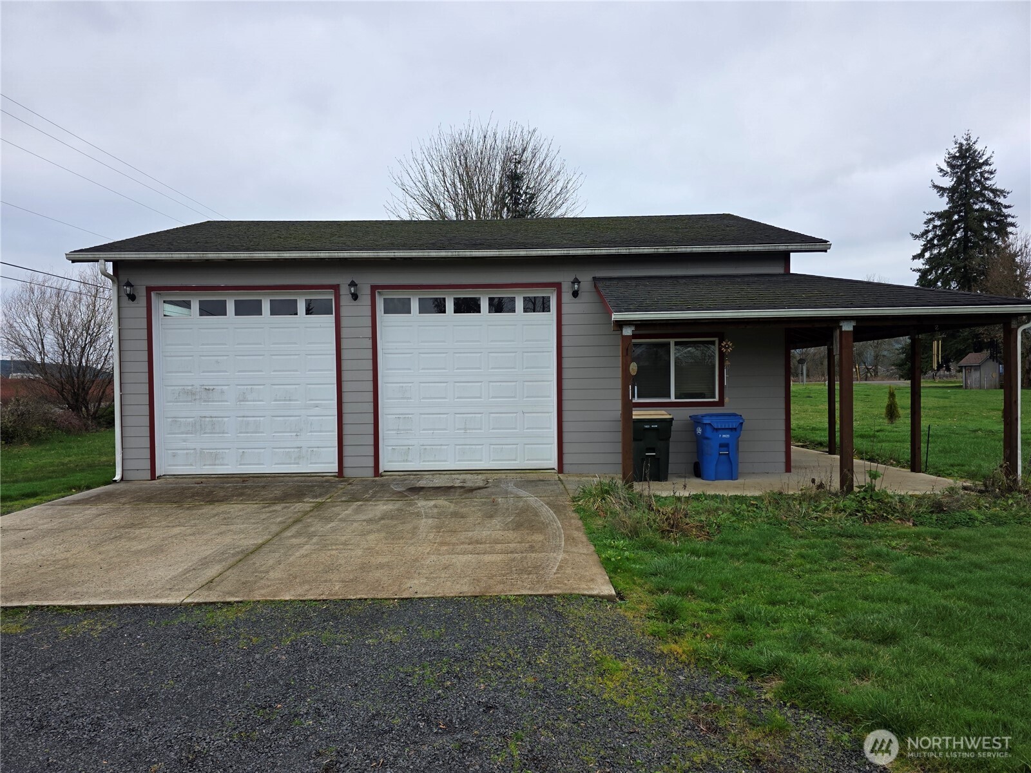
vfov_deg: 58.9
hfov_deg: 73.9
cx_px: 516
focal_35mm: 23
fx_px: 685
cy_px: 386
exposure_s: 1/1307
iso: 80
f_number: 1.7
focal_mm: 6.3
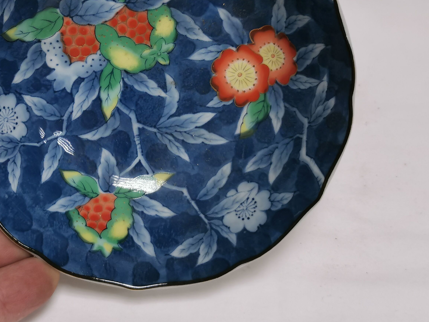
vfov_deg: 16.7
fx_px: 1091
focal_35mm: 88
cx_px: 105
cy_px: 77
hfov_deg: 22.0
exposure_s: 1/100
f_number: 1.8
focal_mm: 5.58
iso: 100
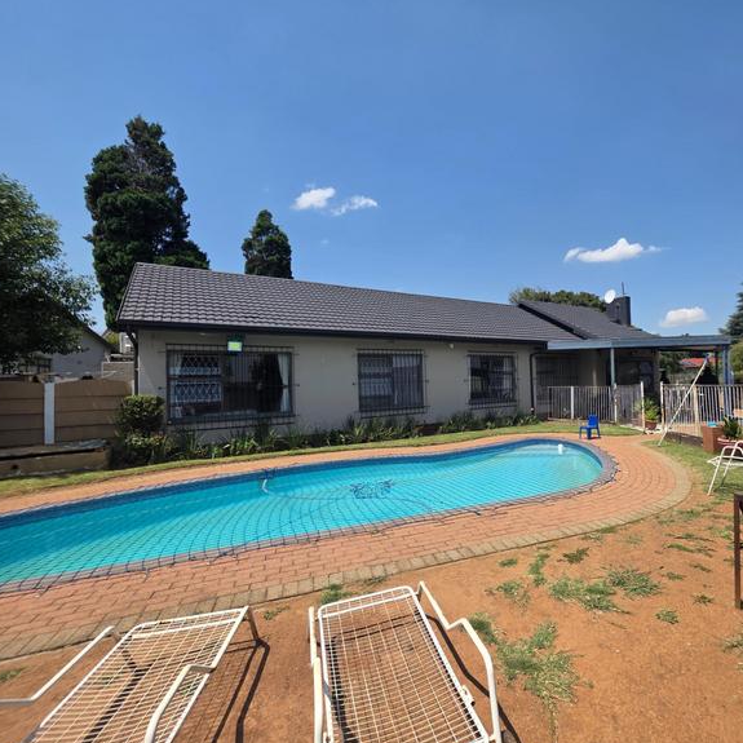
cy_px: 380
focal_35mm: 16
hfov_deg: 84.4
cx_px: 496
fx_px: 389
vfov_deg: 87.4
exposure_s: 1/2198
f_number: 1.9
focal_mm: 2.2
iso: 40
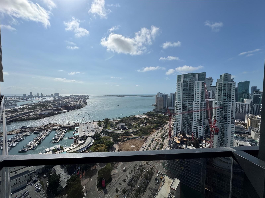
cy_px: 99
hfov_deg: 102.1
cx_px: 132
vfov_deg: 85.7
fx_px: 107
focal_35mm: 14
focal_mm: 2.22
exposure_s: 1/4630
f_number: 2.2
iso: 40
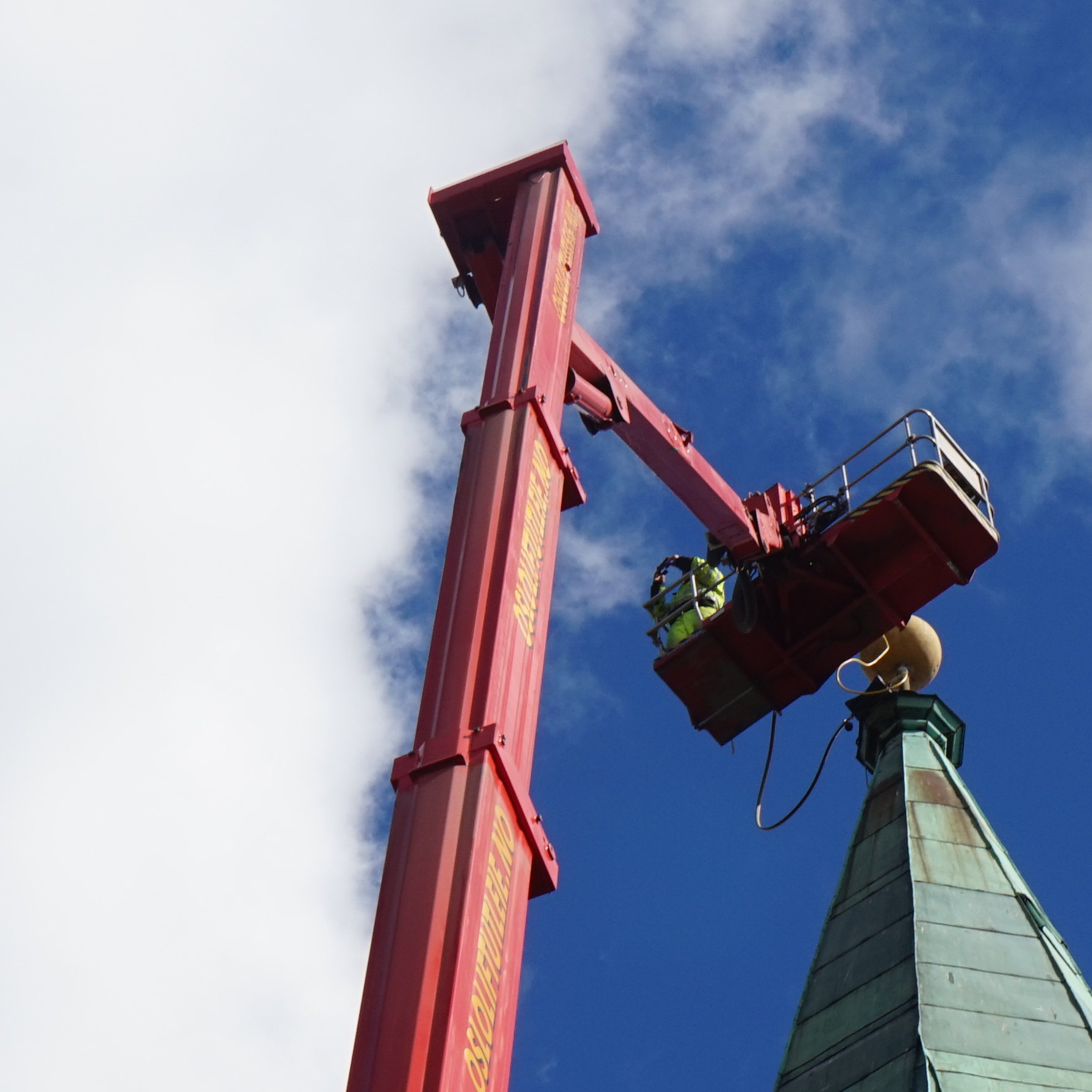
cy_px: 913
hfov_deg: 10.7
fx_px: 5818
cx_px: 733
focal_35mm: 163
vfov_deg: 10.7
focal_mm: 42
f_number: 14
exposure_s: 1/125
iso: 100
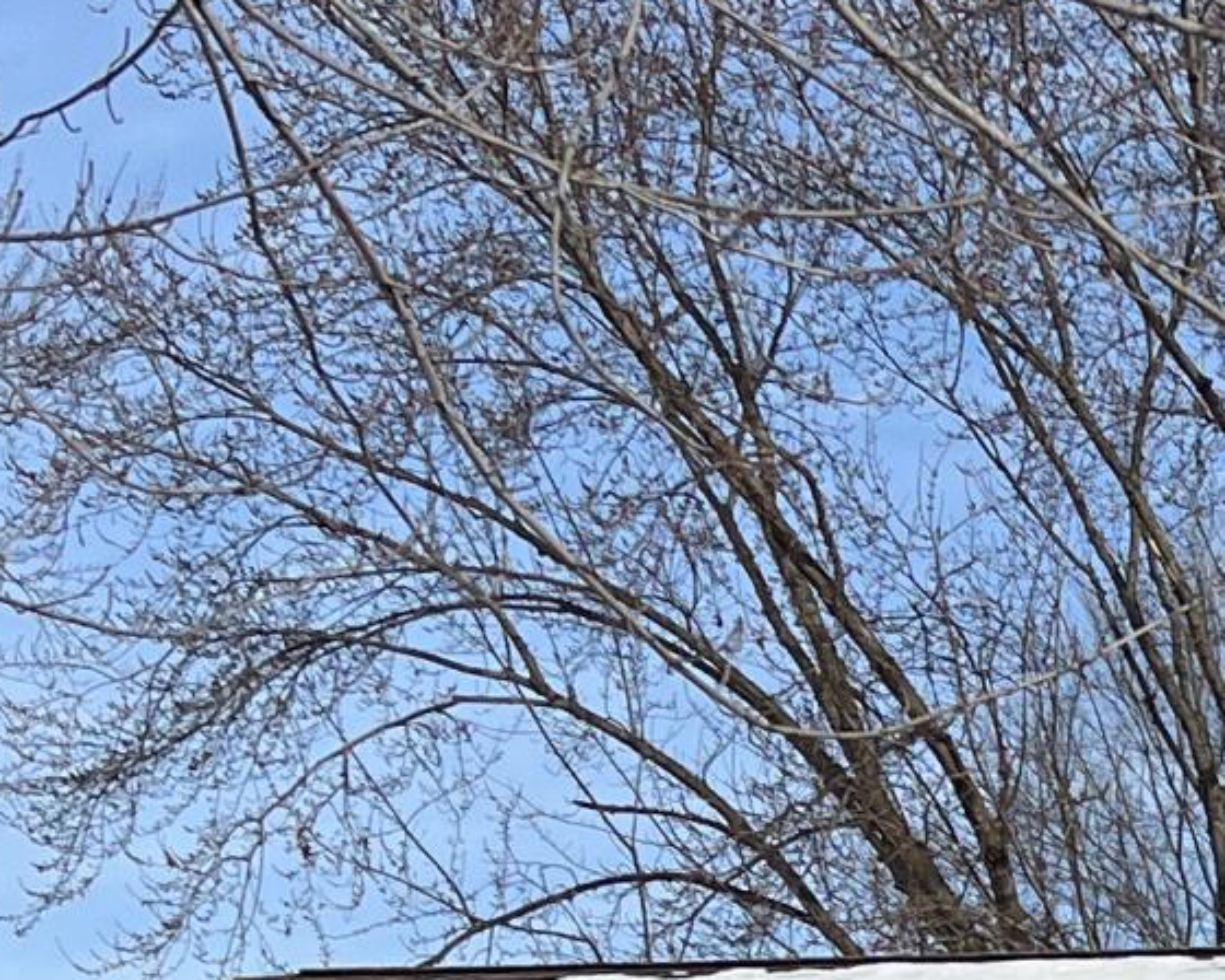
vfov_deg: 10.8
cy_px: 1660
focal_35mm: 136
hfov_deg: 13.1
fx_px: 4931
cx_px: 2058
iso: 50
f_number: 1.5
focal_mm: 5.7
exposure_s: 1/5587
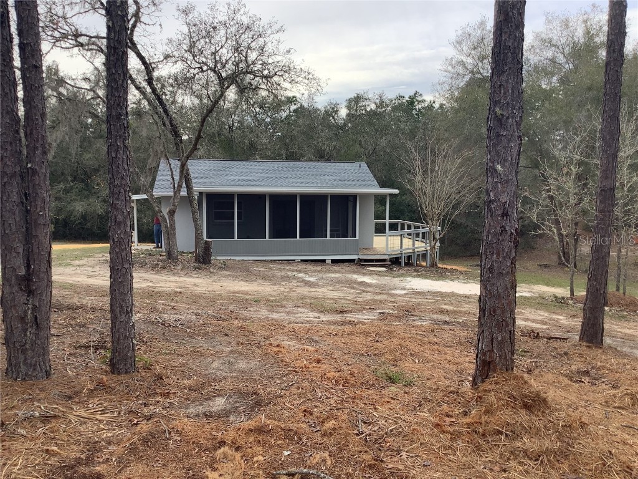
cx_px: 319
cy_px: 240
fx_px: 571
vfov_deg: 45.4
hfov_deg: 58.4
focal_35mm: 31
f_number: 2.4
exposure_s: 1/157
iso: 25
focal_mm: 3.3
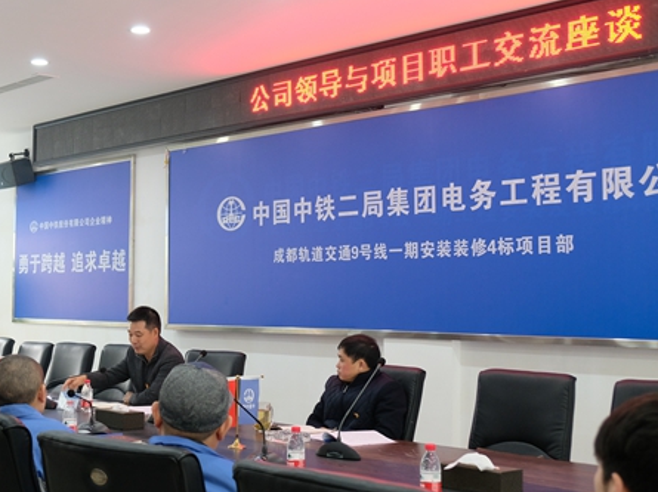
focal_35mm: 53
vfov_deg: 27.5
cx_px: 149
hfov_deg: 35.2
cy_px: 234
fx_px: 1007
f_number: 4
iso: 1250
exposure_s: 1/30
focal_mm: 23.3
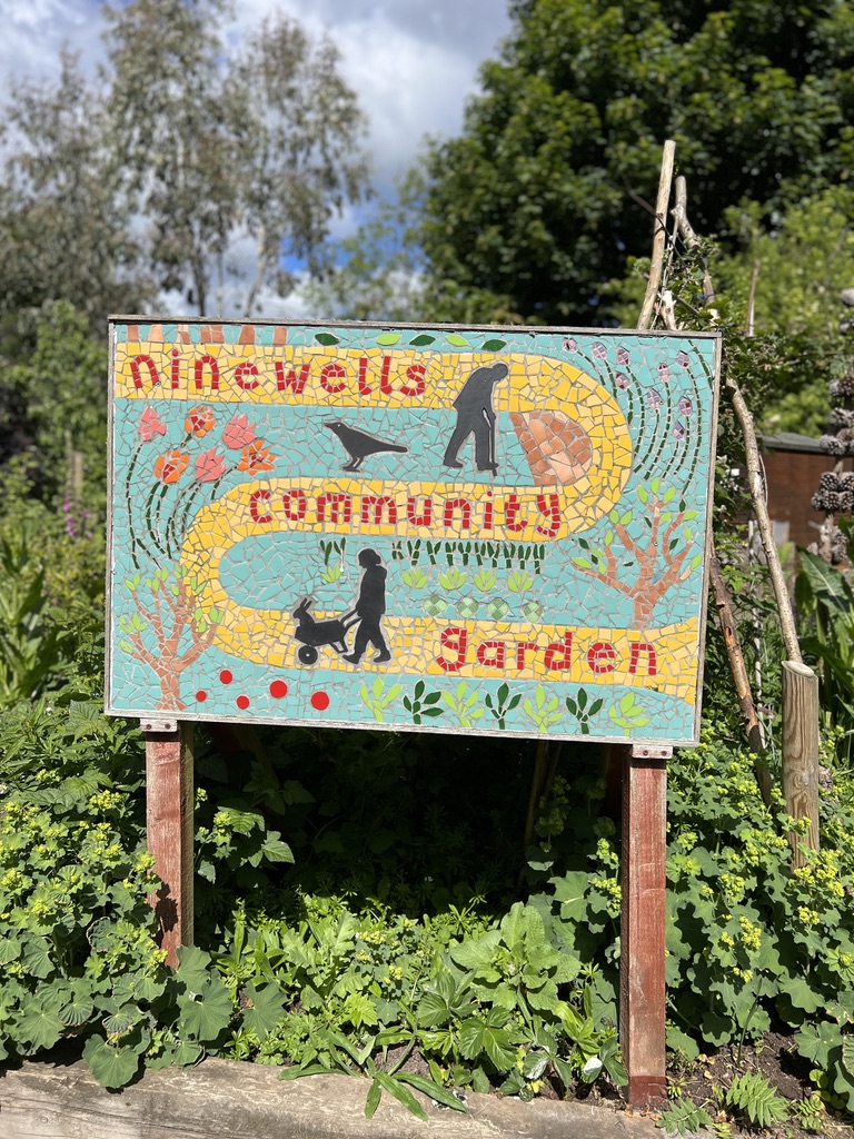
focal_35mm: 26
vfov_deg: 67.3
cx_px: 427
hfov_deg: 53.1
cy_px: 570
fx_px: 855
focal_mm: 5.7
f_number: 1.5
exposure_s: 1/5319
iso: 50
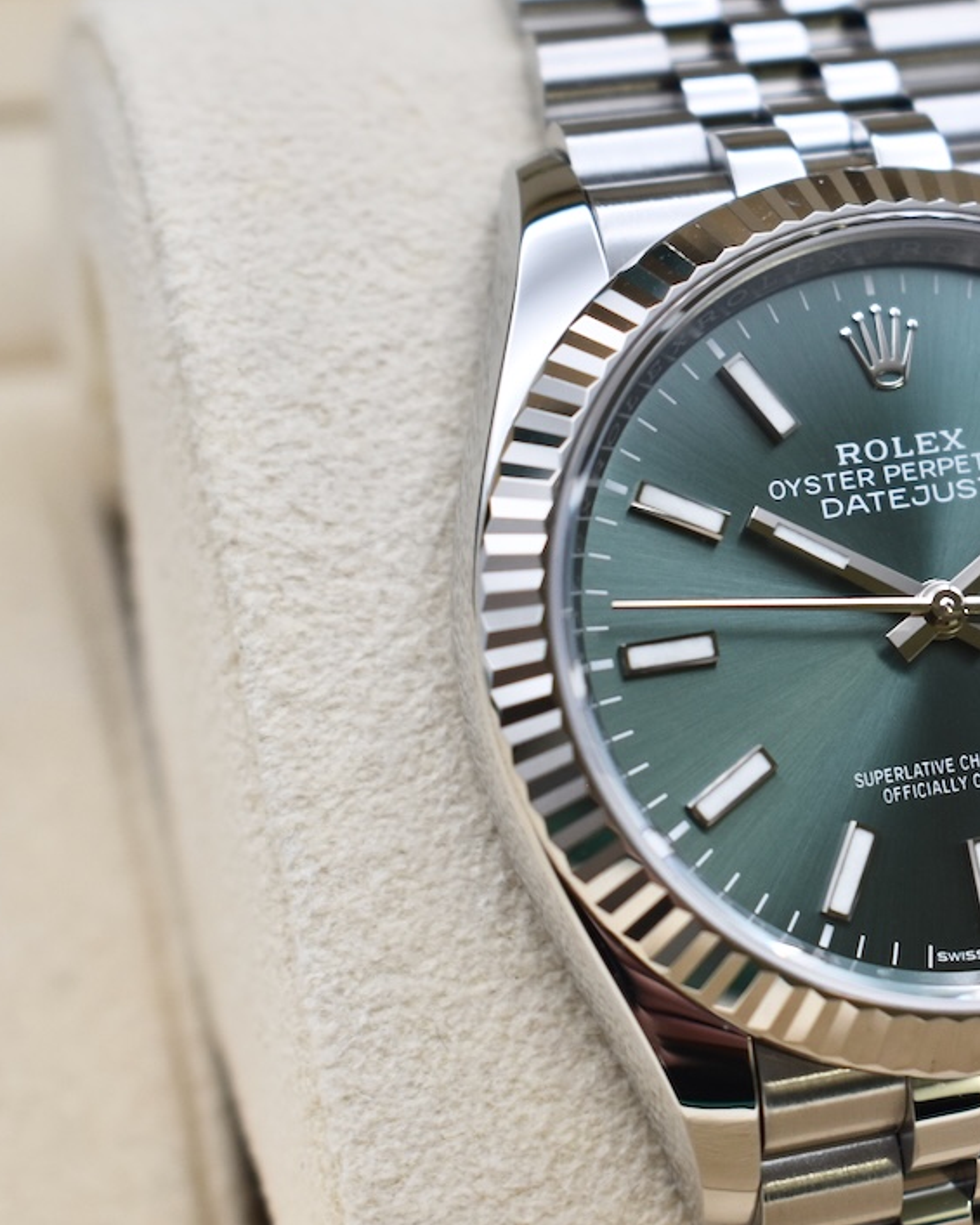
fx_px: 3516
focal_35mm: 97
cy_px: 581
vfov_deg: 19.8
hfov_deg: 15.6
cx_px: 931
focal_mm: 38
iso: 450
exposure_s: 1/125
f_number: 5.6
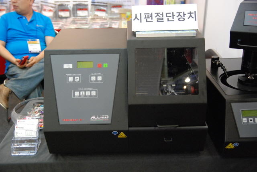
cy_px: 86
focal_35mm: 45
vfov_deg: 30.0
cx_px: 128
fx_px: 322
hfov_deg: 43.5
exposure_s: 1/60
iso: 1600
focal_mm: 30
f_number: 3.5
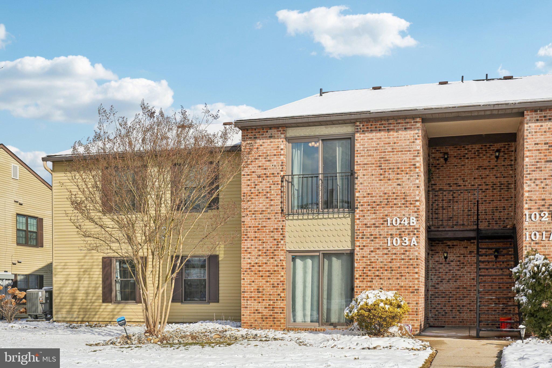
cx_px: 276
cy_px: 184
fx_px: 644
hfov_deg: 46.4
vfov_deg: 31.9
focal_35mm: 42
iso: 100
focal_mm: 42
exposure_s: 1/500
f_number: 8
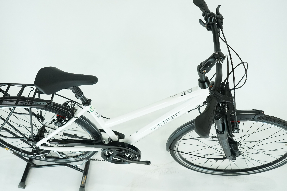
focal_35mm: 34
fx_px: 271
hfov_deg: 55.8
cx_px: 138
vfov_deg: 38.9
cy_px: 91
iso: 1600
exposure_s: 1/200
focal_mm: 28
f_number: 6.3
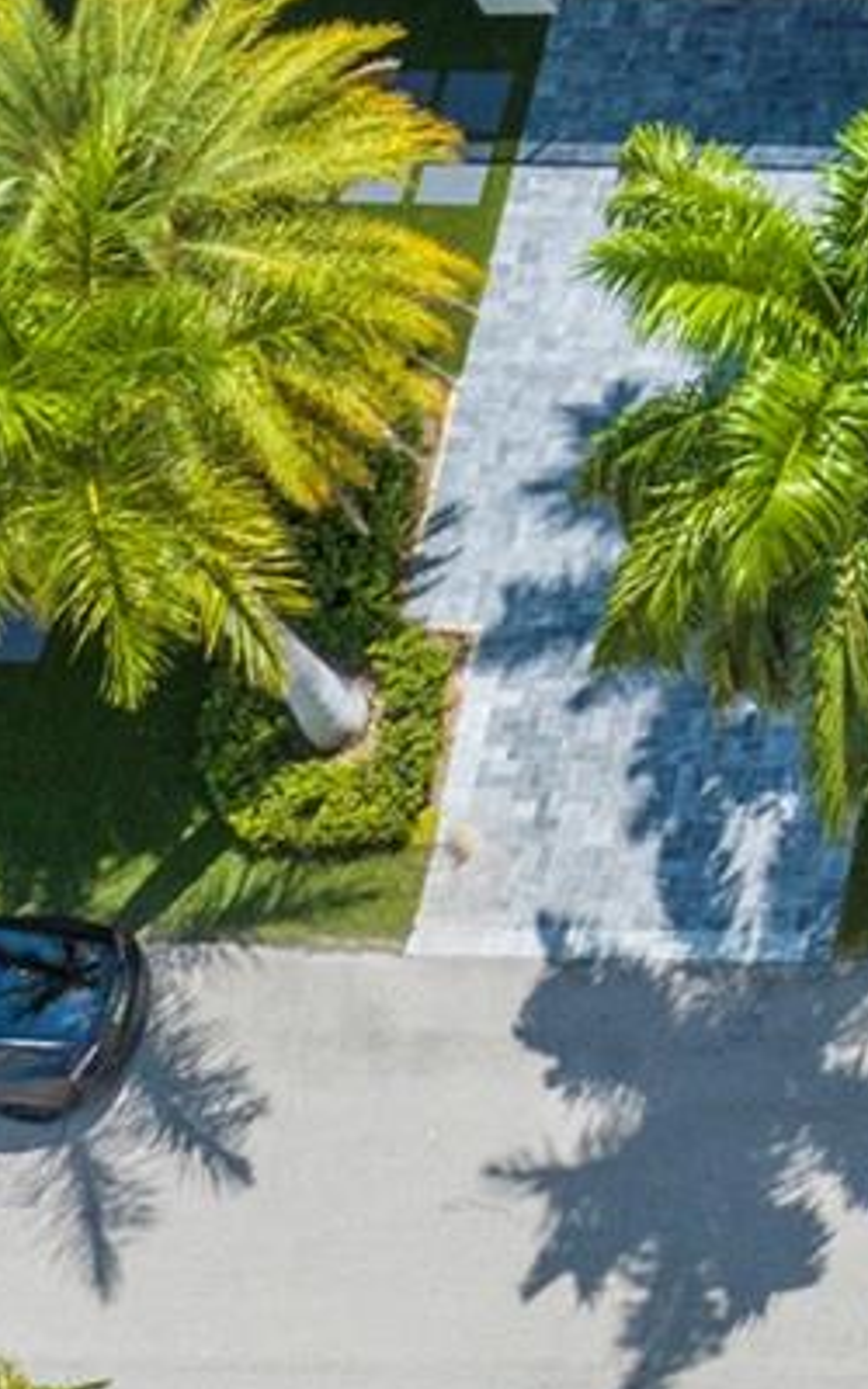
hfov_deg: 8.5
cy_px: -1186
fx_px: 4920
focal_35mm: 130
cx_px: 2535
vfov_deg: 14.1
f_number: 6.3
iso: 100
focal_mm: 12.29
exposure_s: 1/400
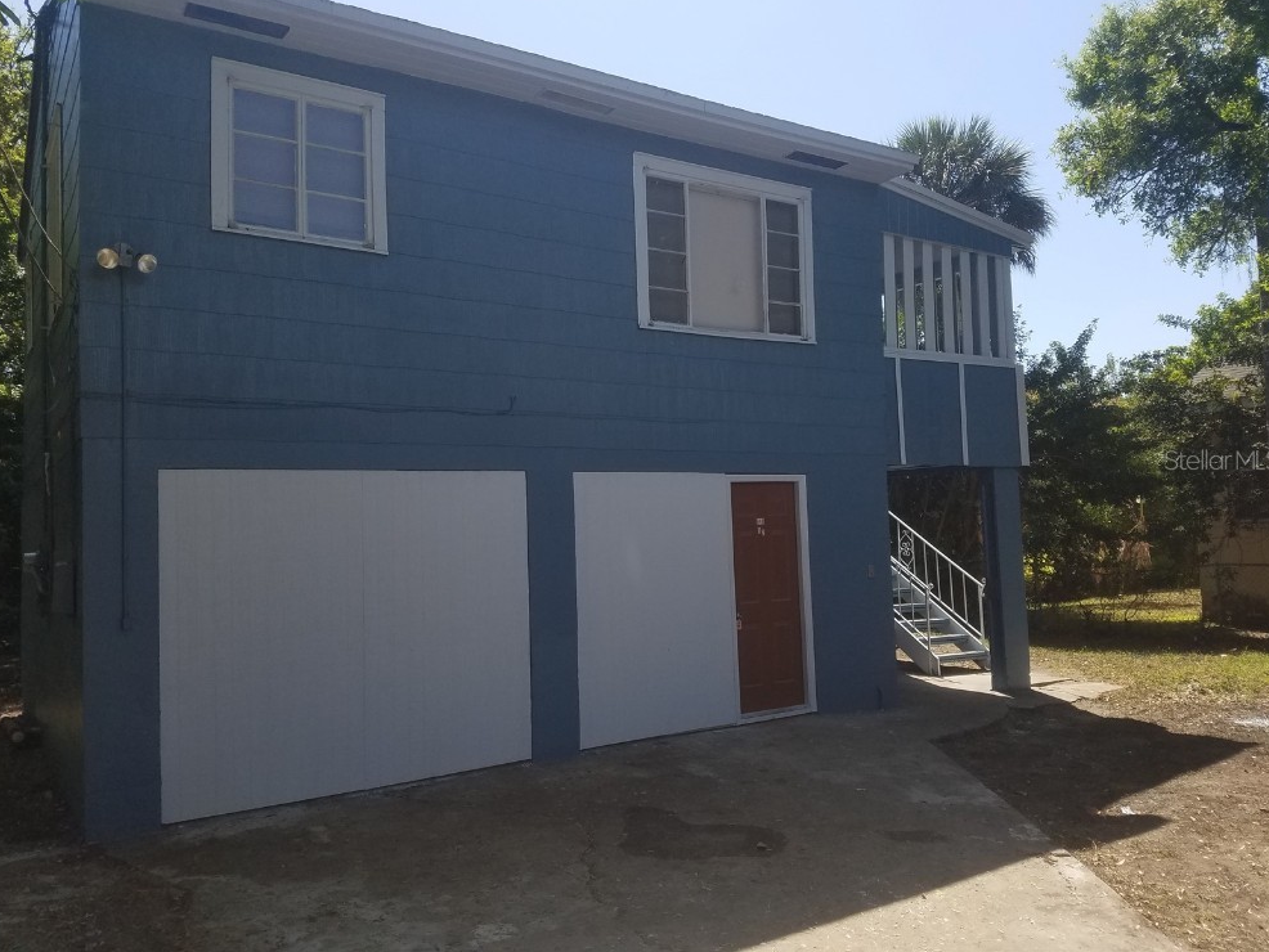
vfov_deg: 51.4
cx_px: 627
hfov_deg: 65.3
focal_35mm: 27
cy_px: 459
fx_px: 990
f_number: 1.7
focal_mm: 4.2
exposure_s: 1/2048
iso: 50
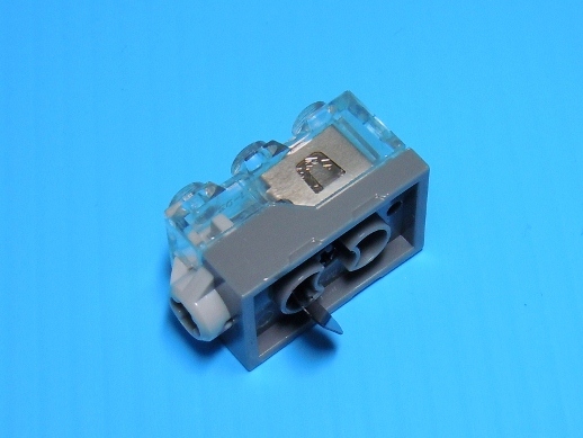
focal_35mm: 52
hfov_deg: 36.8
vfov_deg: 28.1
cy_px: 219
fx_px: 876
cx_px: 292
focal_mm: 9.3
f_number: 3.9
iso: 200
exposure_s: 1/40
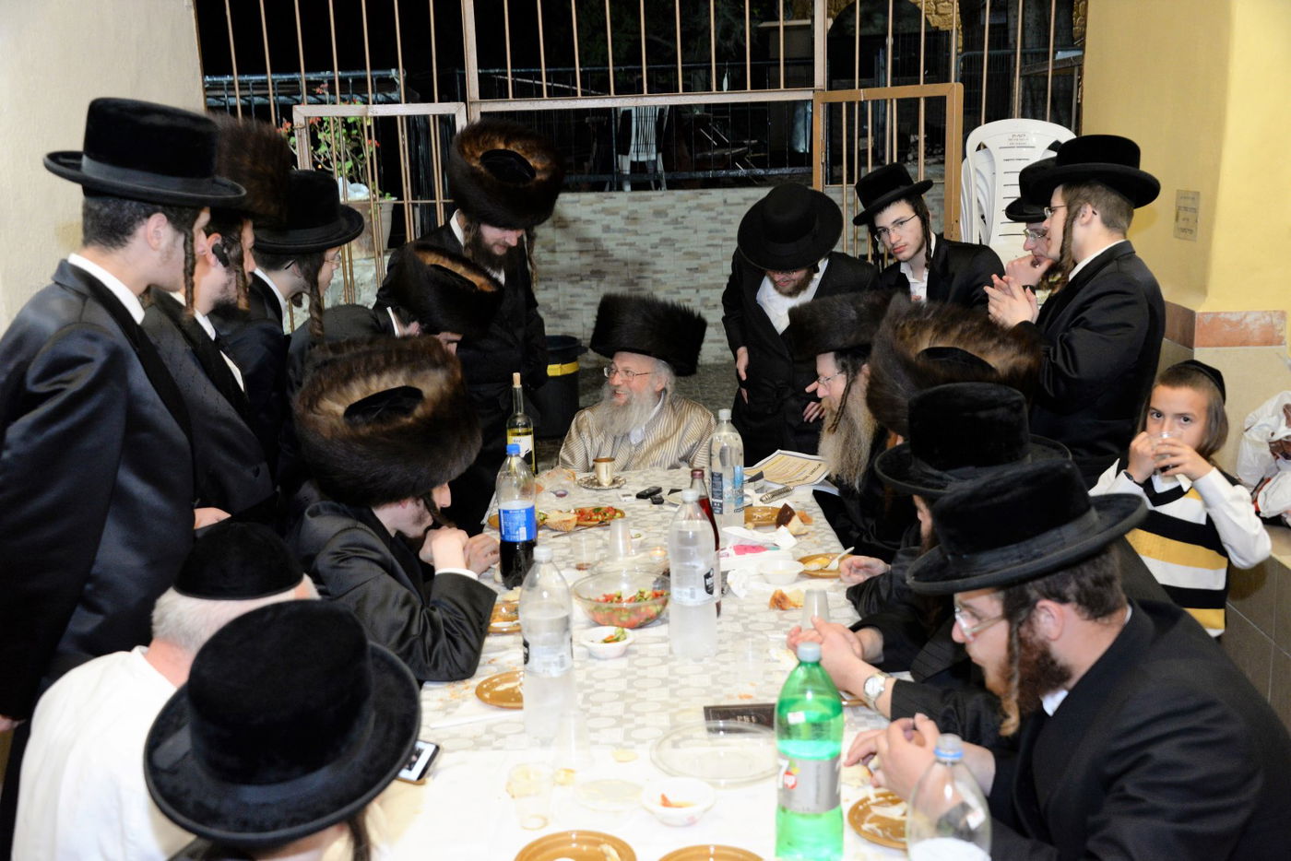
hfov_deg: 50.7
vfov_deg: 35.1
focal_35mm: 38
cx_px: 646
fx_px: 1363
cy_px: 430
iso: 2500
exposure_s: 1/50
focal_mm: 38
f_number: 5.6
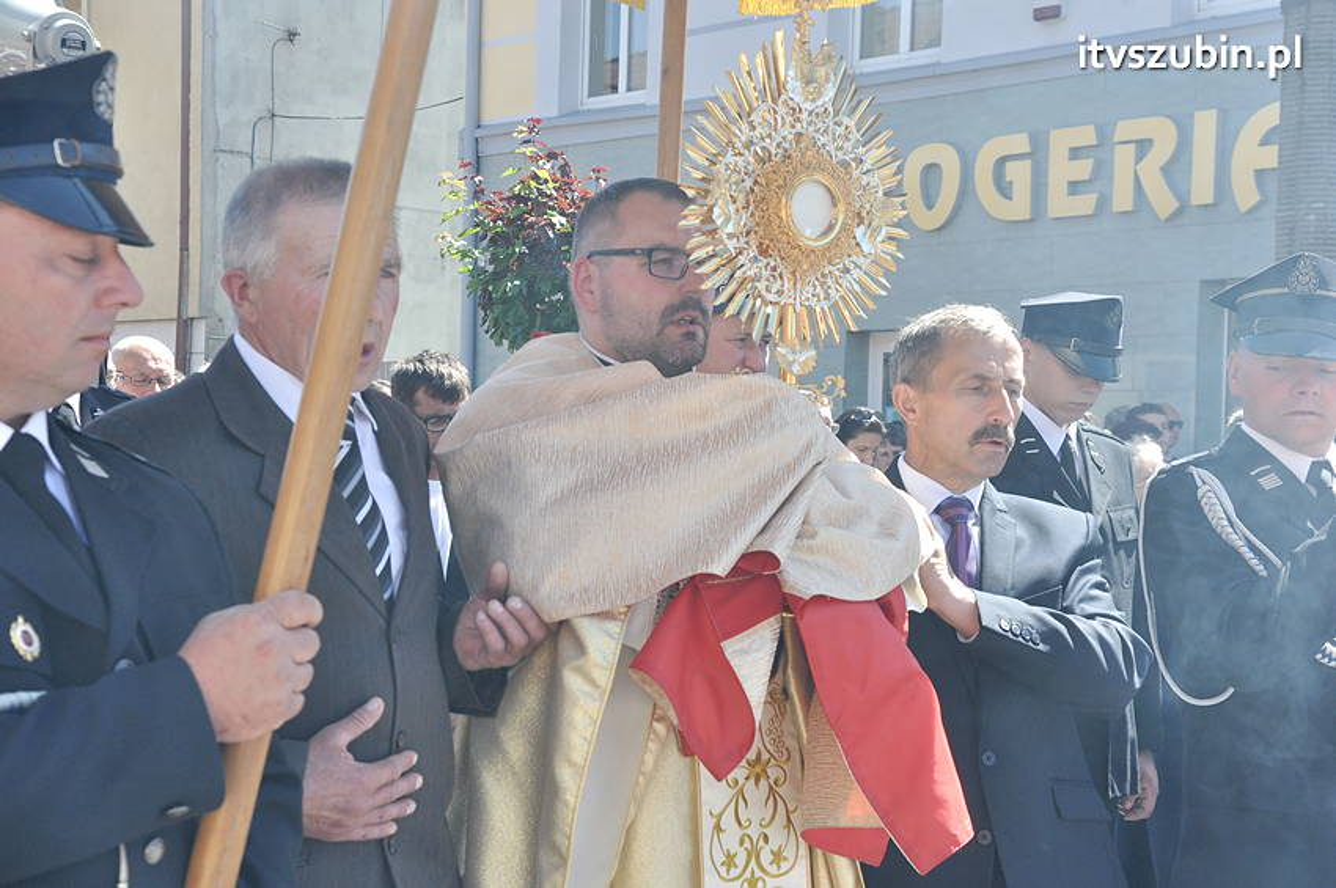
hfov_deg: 31.9
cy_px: 444
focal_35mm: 63
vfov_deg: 21.5
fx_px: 2336
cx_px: 668
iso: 400
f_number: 9
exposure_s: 1/320
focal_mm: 42
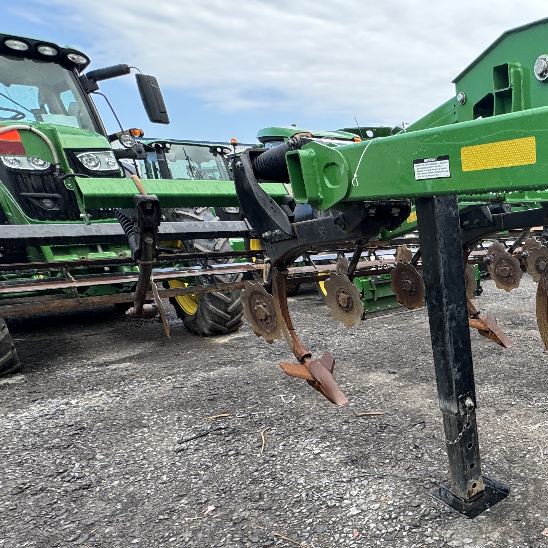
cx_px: 539
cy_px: 393
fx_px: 484
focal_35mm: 27
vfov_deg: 56.9
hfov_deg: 49.1
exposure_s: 1/230
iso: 40
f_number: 2.2
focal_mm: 2.22
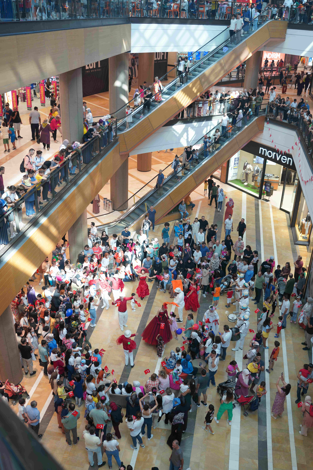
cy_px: 235
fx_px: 456
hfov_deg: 37.9
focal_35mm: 35
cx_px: 156
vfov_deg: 54.4
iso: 800
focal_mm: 35
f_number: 2.8
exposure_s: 1/200
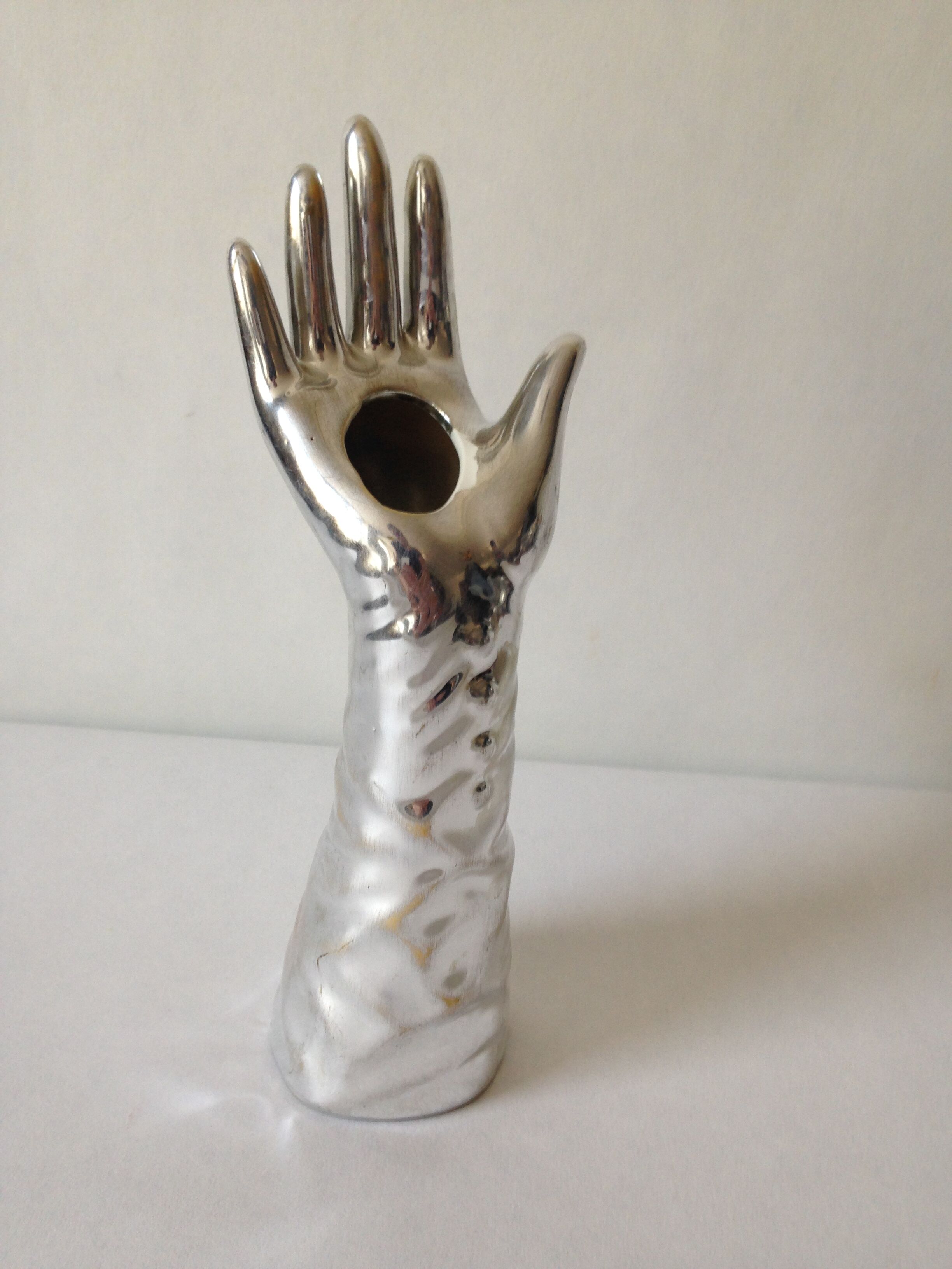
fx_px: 1210
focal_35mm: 33
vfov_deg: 55.4
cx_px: 476
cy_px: 634
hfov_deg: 42.9
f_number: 2.4
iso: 50
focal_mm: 4.12
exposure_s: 1/24
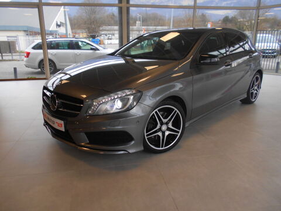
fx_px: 211
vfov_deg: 53.1
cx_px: 140
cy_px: 106
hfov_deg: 67.3
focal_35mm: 26
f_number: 3.2
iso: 80
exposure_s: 1/30
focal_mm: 4.6
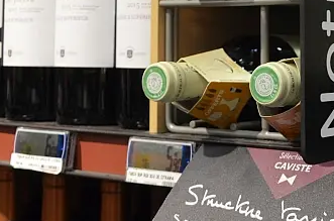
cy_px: 38
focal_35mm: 87
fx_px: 805
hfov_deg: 22.2
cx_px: 363
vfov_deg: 15.5
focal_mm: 24
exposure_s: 1/60
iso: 400
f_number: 4
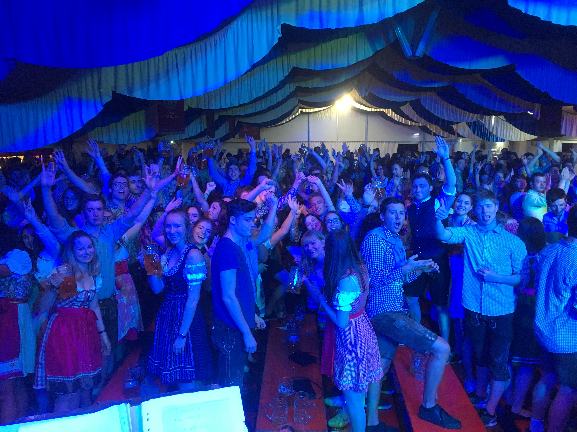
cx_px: 288
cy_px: 216
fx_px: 483
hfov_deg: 61.7
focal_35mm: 29
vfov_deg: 48.2
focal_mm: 4.15
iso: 200
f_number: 2.2
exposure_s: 1/25
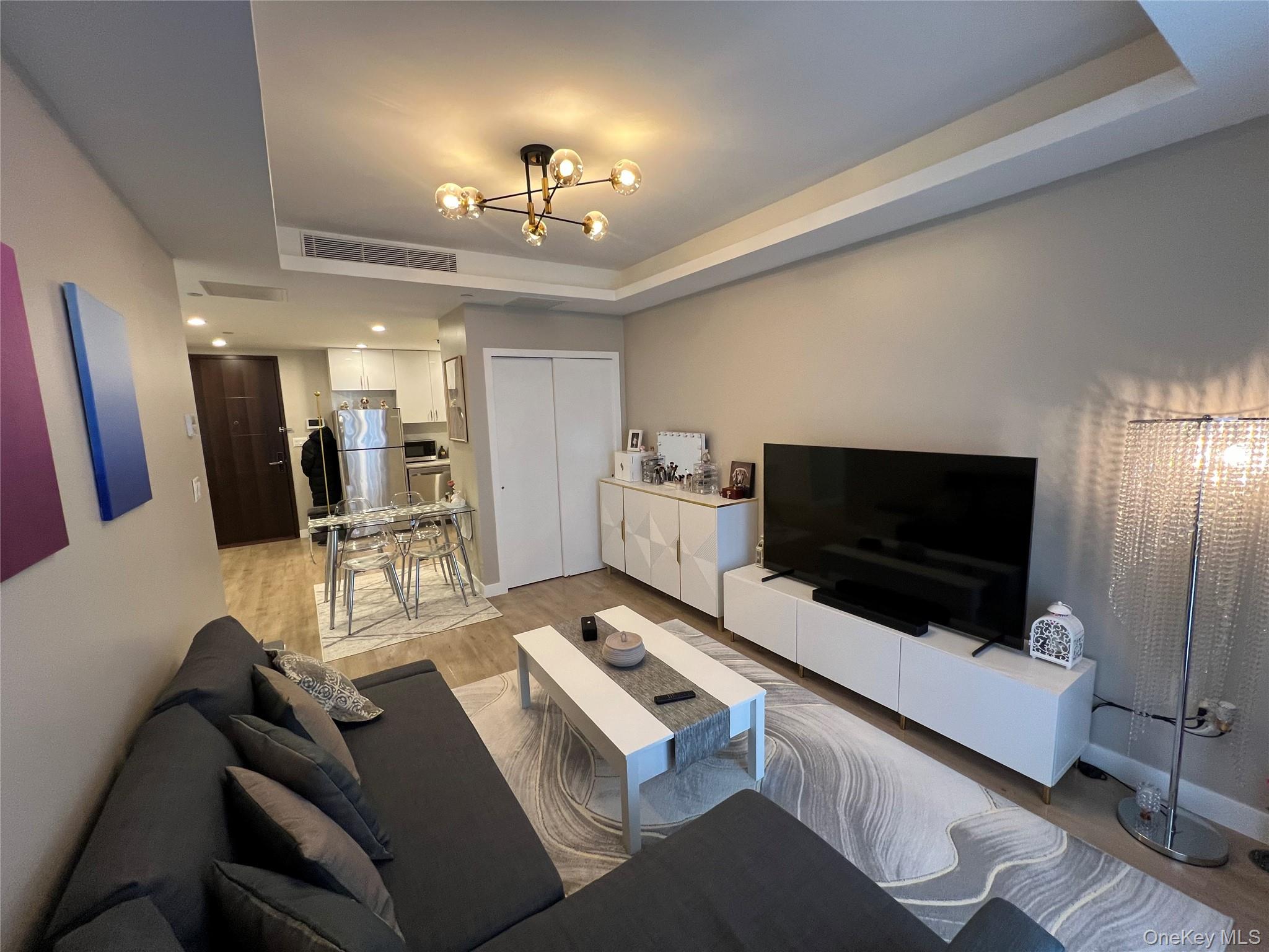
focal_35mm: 13
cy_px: 476
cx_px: 634
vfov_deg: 89.9
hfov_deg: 106.2
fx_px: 477
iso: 160
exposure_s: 1/60
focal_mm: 1.57
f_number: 1.8
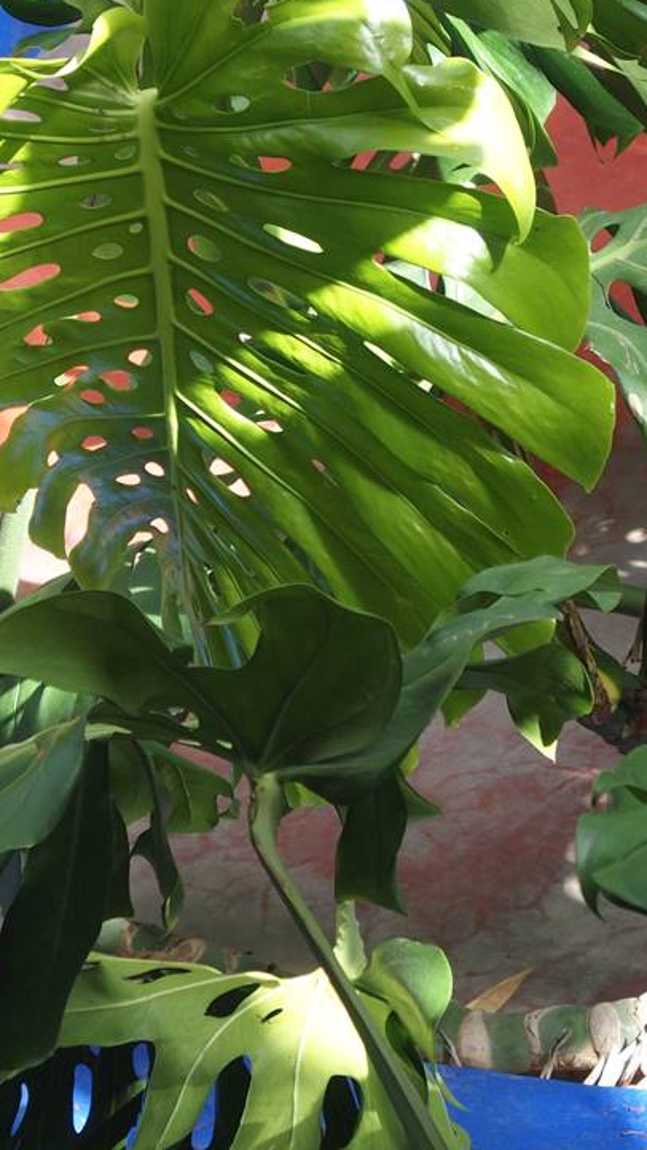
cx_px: 140
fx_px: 5278
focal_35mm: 173
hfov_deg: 7.0
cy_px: 436
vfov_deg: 12.4
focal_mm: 24
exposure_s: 1/200
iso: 125
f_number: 2.8
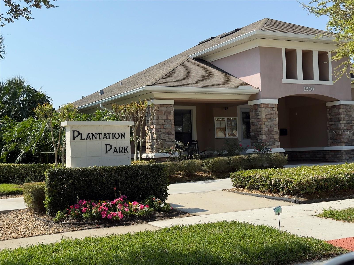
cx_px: 177
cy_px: 132
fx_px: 491
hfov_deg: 39.7
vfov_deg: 30.3
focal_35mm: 48
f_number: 1.78
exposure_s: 1/3891
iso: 64
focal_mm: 6.76
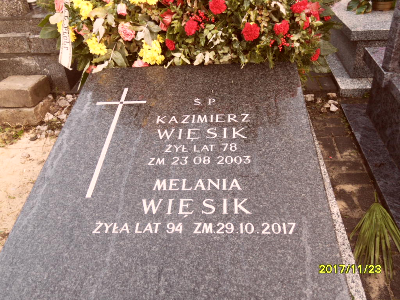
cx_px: 200
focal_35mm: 32
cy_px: 150
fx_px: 370
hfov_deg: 56.8
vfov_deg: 44.2
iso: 100
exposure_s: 1/45
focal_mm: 5.3
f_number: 3.4
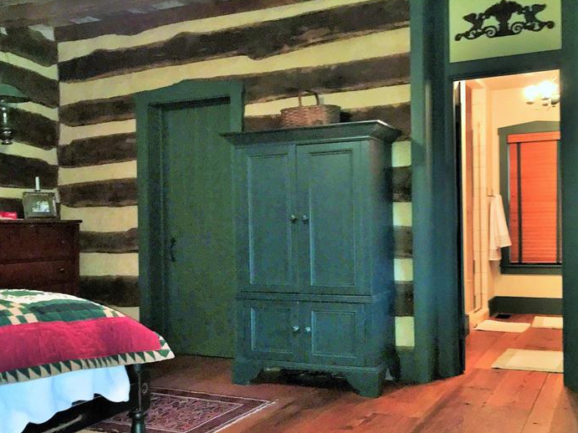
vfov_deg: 33.6
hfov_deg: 43.6
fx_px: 718
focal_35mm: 43
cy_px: 232
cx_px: 231
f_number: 2.2
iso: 160
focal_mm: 4.15
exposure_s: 1/16
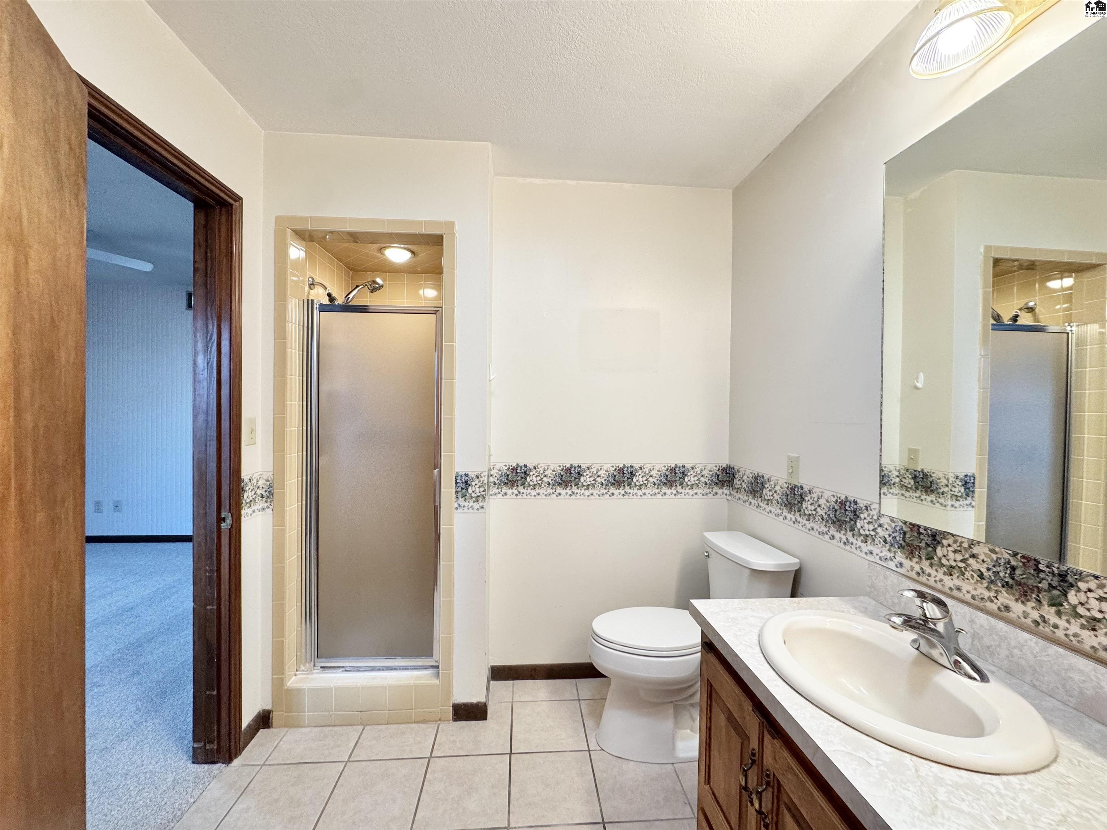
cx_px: 554
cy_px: 415
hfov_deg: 102.1
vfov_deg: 85.7
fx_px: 448
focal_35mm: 14
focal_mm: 2.22
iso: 160
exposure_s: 1/120
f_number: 2.2
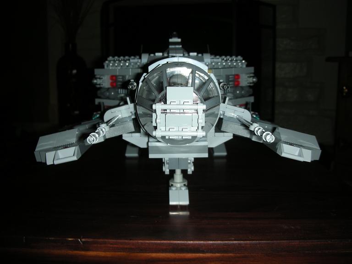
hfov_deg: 52.6
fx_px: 356
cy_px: 132
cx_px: 176
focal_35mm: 35
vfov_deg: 40.7
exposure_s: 1/60
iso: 50
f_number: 2.8
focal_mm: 5.8
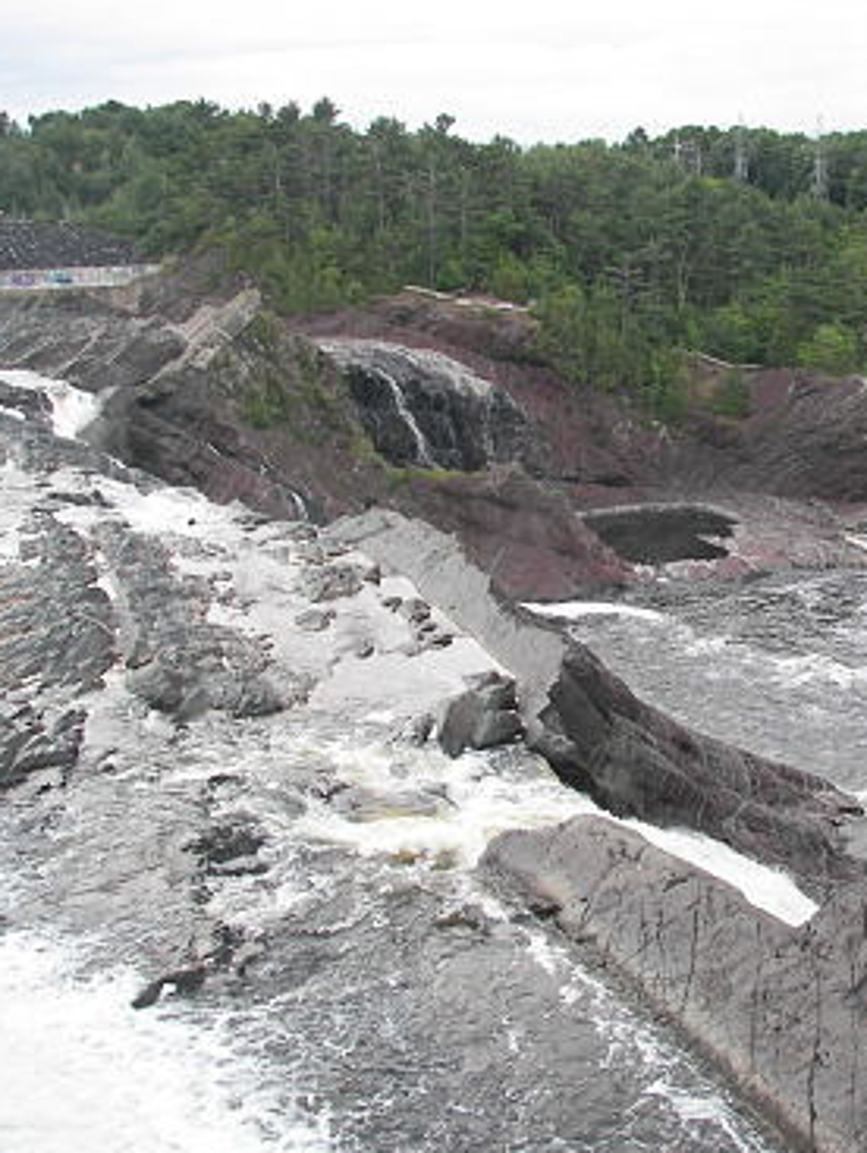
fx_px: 1634
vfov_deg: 38.9
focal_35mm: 49
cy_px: 583
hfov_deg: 29.2
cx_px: 669
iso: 50
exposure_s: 1/50
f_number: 2.8
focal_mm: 6
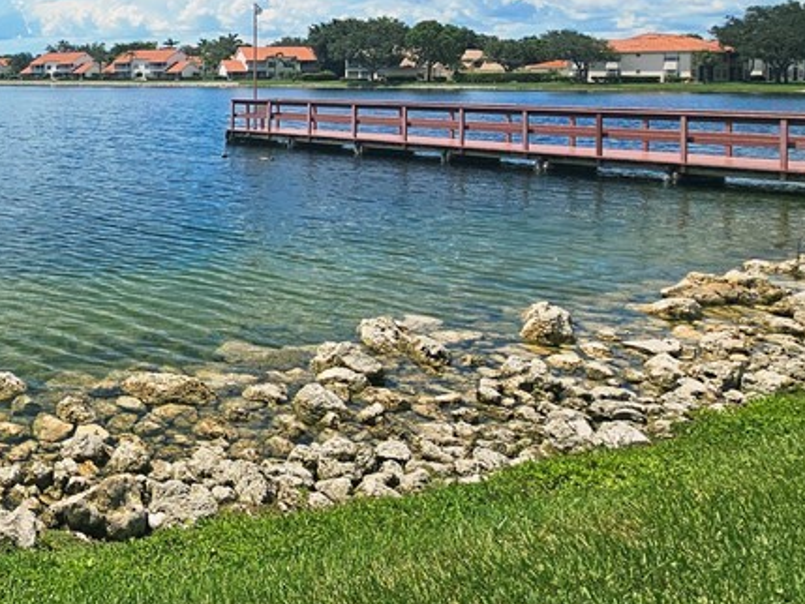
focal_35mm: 31
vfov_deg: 43.5
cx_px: -43
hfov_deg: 46.2
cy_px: 129
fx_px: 721
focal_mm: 2.2
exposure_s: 1/10000
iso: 50
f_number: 2.2
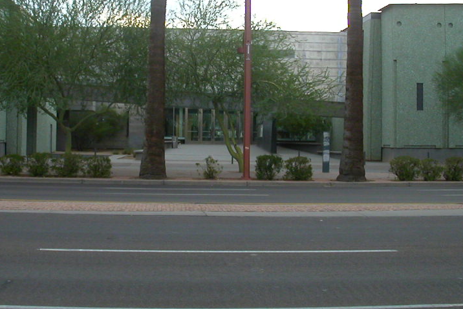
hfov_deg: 36.2
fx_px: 708
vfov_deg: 24.6
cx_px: 203
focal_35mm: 55
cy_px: 123
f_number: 4.5
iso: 100
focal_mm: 5.6
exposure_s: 1/229
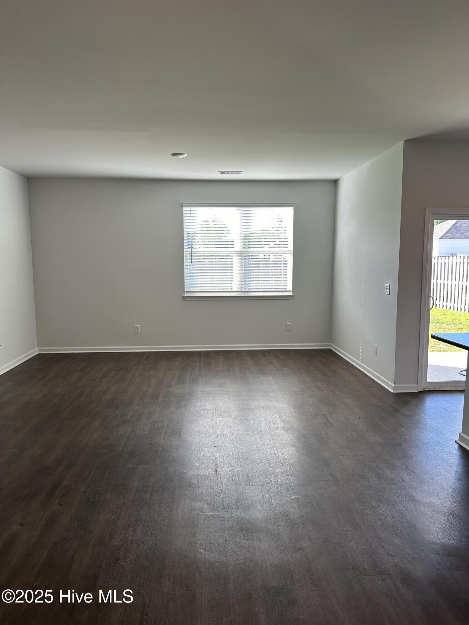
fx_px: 434
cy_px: 312
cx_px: 234
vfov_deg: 71.6
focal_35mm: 24
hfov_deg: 56.8
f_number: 1.78
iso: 64
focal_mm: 6.86
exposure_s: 1/148
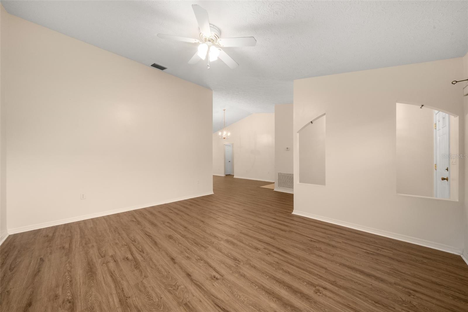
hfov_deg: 112.6
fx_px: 156
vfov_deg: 90.0
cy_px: 156
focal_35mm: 12
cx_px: 234
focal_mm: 12
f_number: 11
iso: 400
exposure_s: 1/2
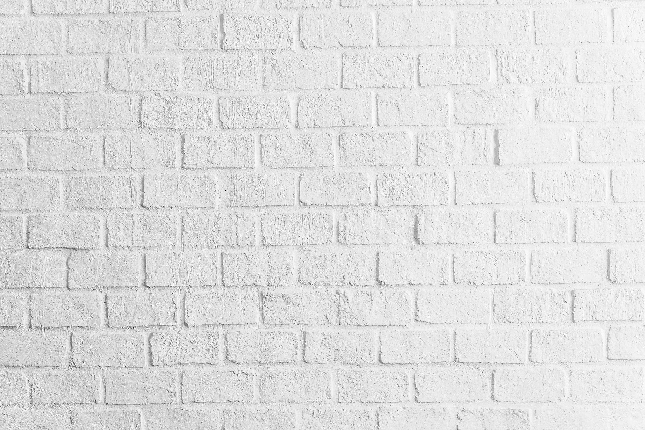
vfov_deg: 20.9
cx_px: 322
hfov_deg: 30.9
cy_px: 215
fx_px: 1165
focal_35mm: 65
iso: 400
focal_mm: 65
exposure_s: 1/100
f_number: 8
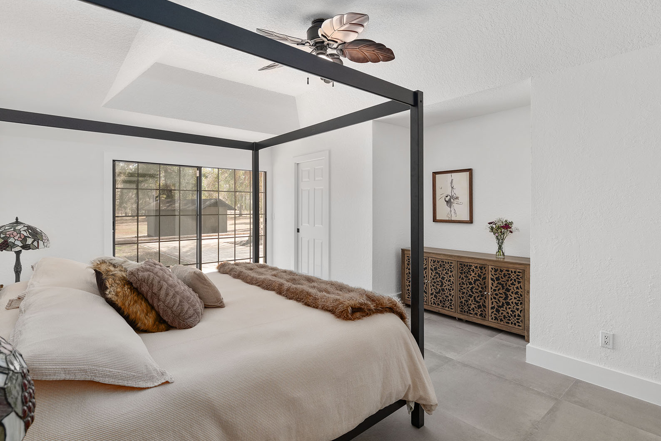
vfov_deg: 70.4
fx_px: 312
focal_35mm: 17
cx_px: 311
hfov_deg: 93.2
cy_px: 208
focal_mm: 15
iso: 320
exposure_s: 1/40
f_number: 7.1
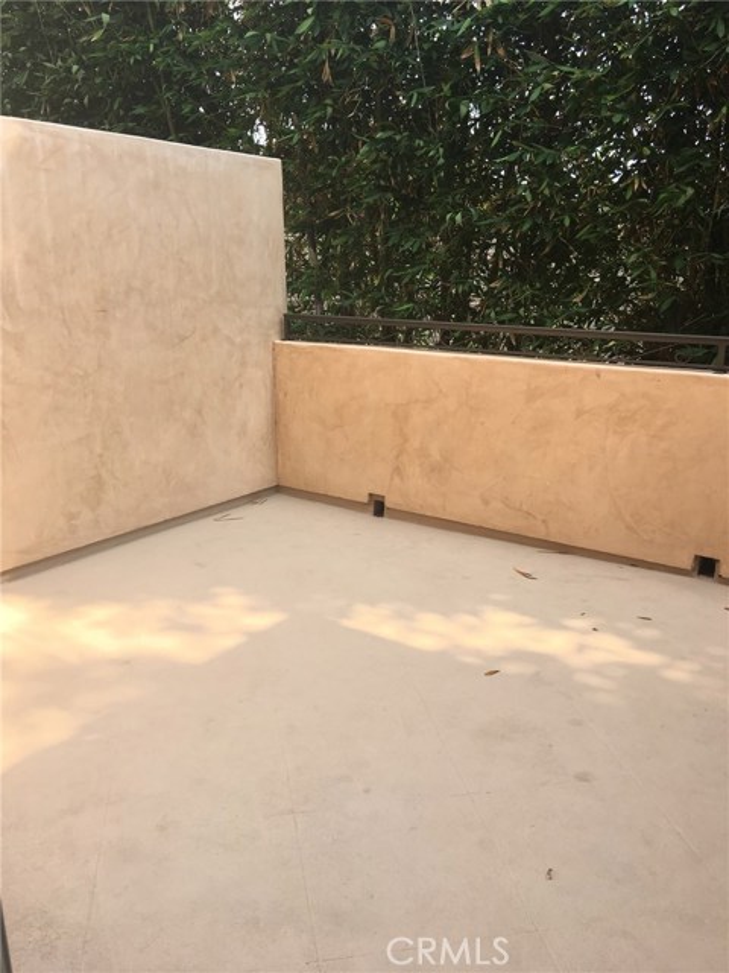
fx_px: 814
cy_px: 486
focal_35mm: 29
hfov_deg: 48.2
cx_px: 364
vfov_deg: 61.7
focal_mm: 4.15
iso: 25
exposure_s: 1/541
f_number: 2.2
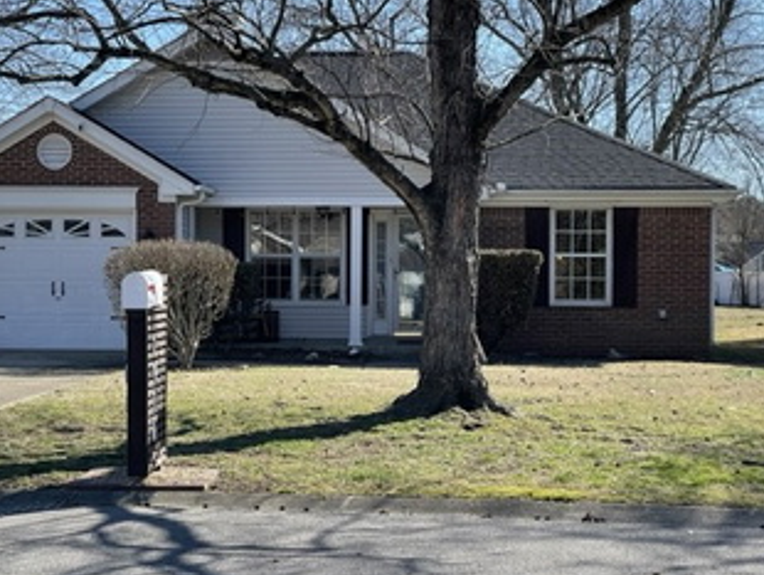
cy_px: 271
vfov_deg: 22.0
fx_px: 1480
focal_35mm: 67
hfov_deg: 28.9
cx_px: 325
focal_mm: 6
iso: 25
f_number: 2
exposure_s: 1/856
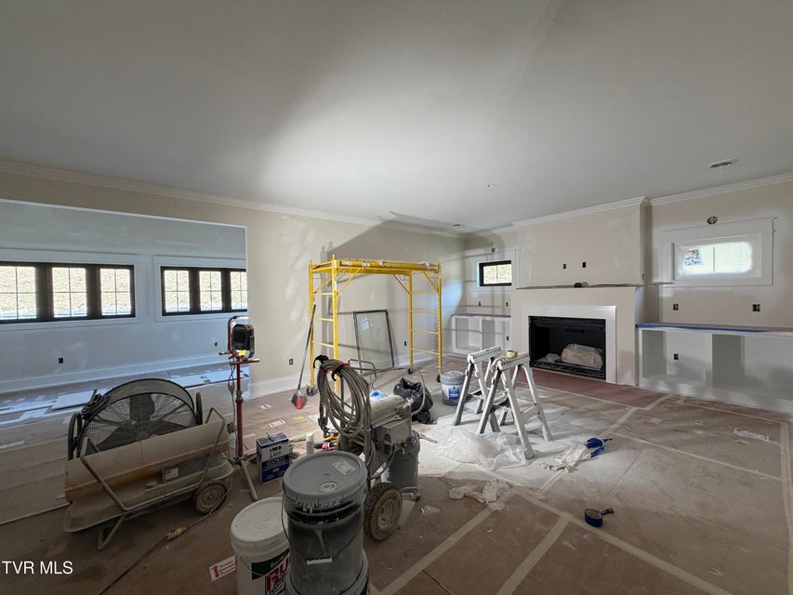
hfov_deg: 102.1
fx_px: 321
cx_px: 396
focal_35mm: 14
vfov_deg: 85.7
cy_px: 298
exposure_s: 1/120
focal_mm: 2.22
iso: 160
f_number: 2.2
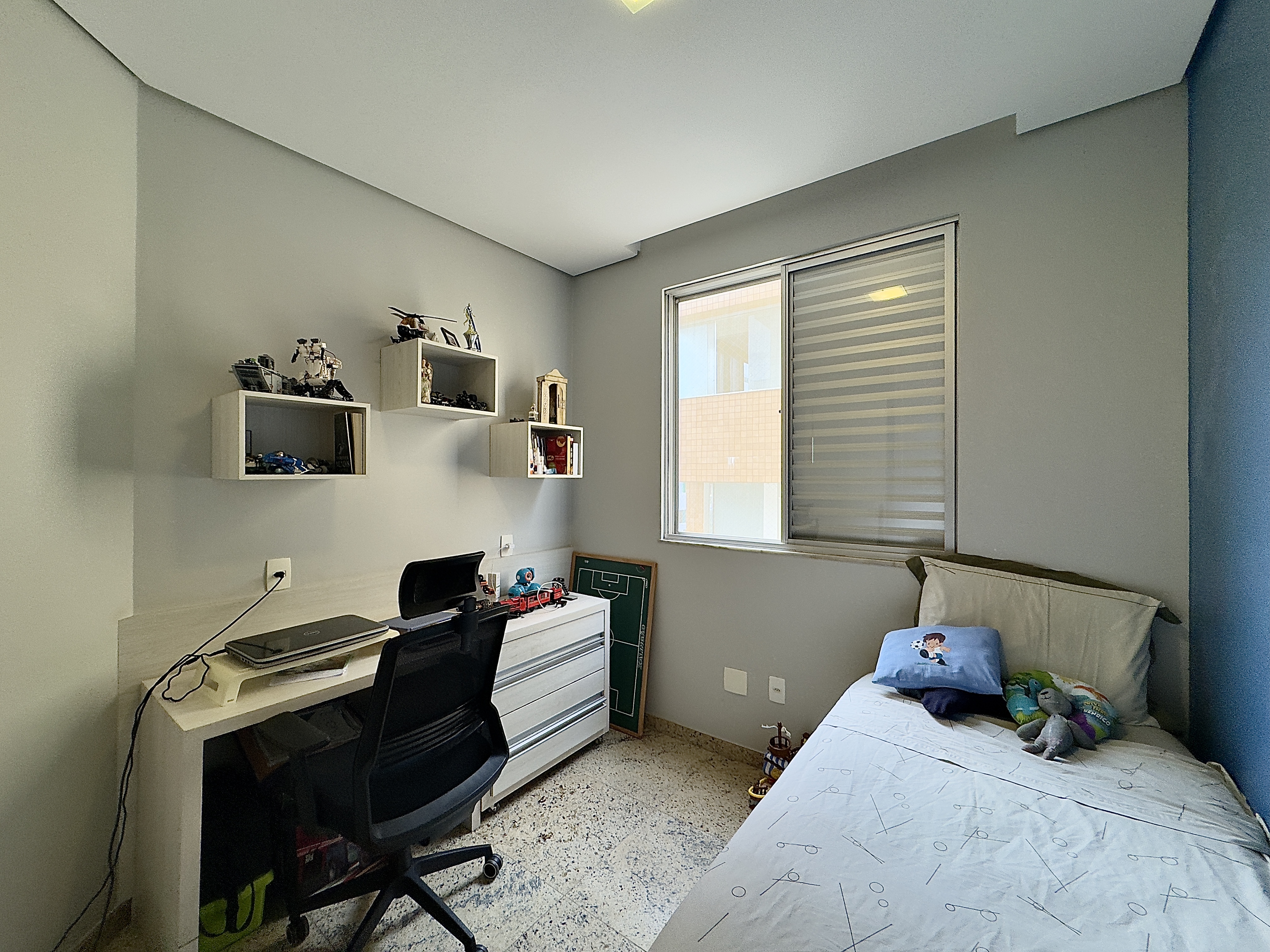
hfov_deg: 102.1
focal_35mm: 14
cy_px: 476
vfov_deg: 85.7
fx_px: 514
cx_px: 635
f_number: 2.2
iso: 125
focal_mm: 2.22
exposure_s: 1/120
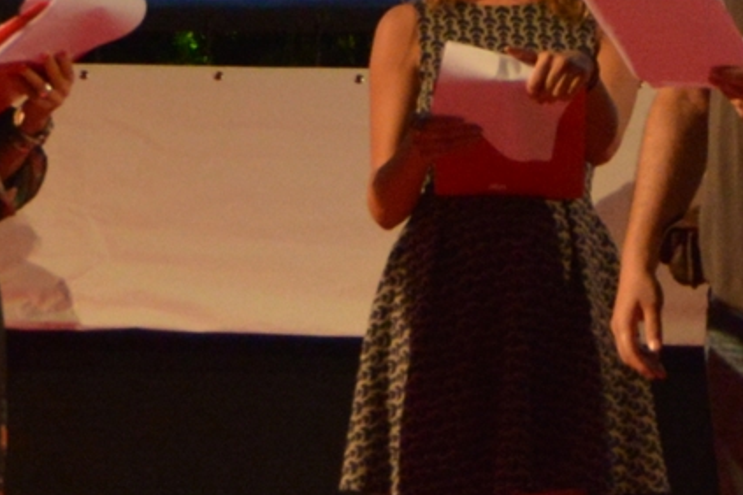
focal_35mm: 232
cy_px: -384
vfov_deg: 5.8
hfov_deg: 8.9
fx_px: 4788
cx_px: 307
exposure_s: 1/60
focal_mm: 35
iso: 2000
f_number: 5.6
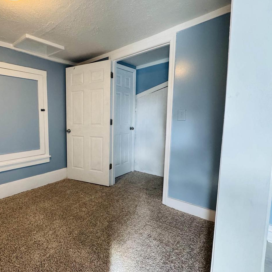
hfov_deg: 72.3
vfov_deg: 77.7
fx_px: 169
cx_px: 68
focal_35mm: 19
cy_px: 136
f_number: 2.2
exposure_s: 1/60
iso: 250
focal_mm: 2.22
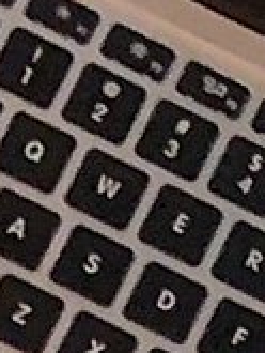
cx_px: 299
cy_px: 1365
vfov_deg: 7.1
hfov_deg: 6.8
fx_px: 2212
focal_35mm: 217
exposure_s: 1/15
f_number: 1.8
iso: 64
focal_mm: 3.99
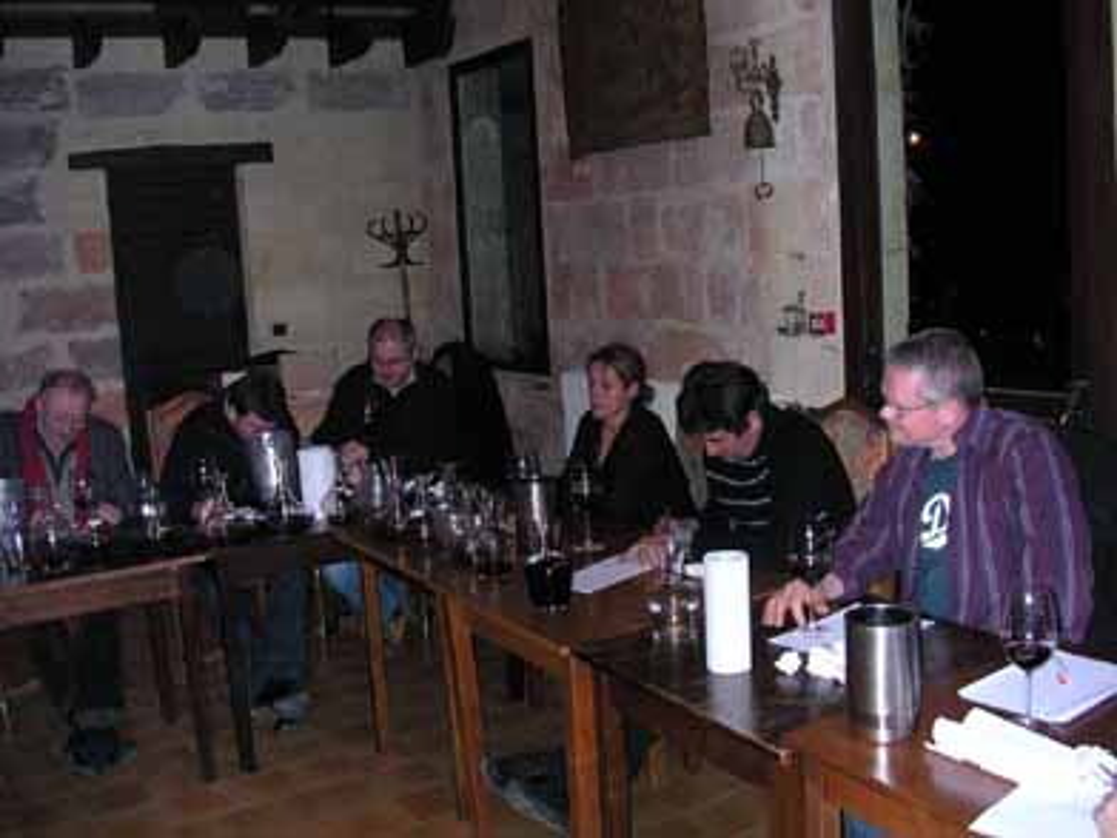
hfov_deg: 50.1
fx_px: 1194
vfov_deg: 38.7
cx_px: 558
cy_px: 419
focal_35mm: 37
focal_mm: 5.6
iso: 400
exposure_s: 1/60
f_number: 2.7
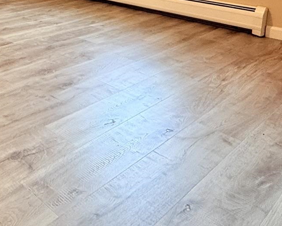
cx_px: 44
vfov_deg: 31.4
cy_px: -17
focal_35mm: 43
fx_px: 359
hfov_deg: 40.5
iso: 400
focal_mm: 2.22
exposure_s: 1/60
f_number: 2.2
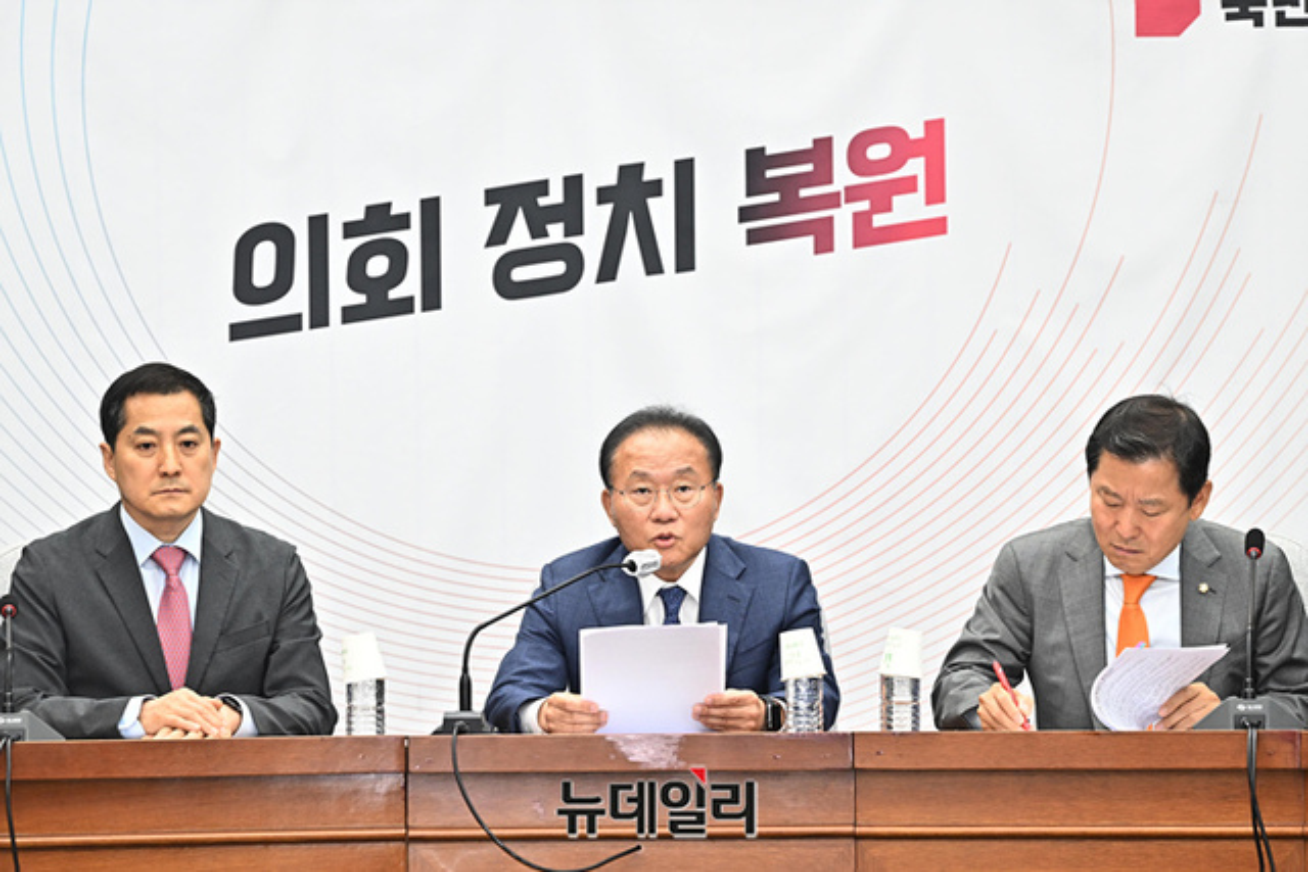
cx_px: 654
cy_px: 436
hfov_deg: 18.6
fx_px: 3997
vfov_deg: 12.5
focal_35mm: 110
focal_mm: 110
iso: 2000
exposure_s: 1/250
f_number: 6.3
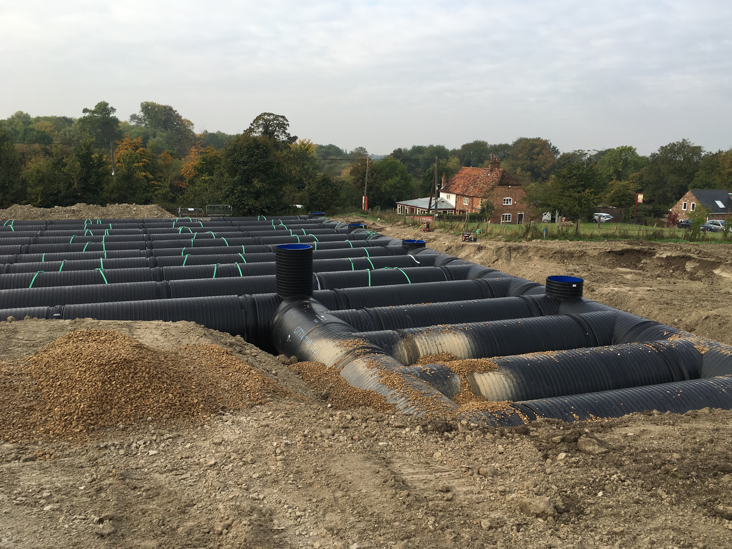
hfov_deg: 60.0
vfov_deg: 46.8
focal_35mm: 30
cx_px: 378
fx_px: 634
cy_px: 277
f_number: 2.2
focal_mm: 4.15
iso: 25
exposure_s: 1/674
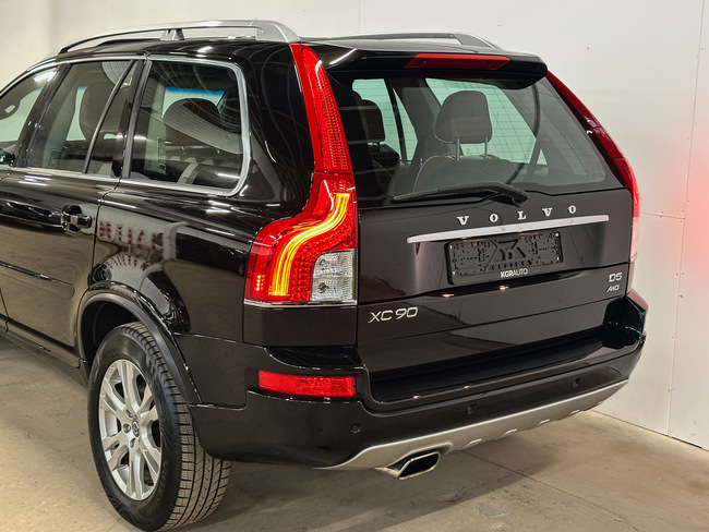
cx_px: 354
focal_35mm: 48
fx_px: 983
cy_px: 266
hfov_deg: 39.6
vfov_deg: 30.3
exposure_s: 1/33
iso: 320
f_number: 1.78
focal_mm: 6.86
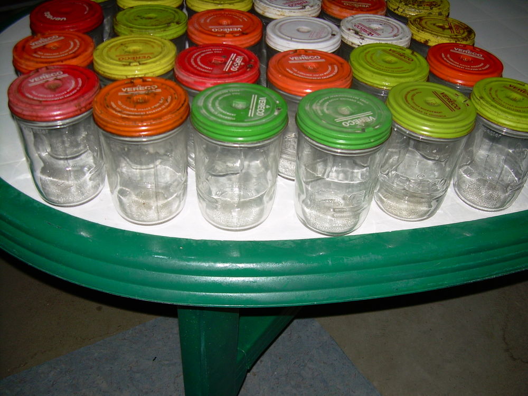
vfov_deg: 37.7
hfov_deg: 49.0
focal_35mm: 38
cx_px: 264
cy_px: 198
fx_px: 580
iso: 50
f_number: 2.8
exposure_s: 1/60
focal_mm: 6.3
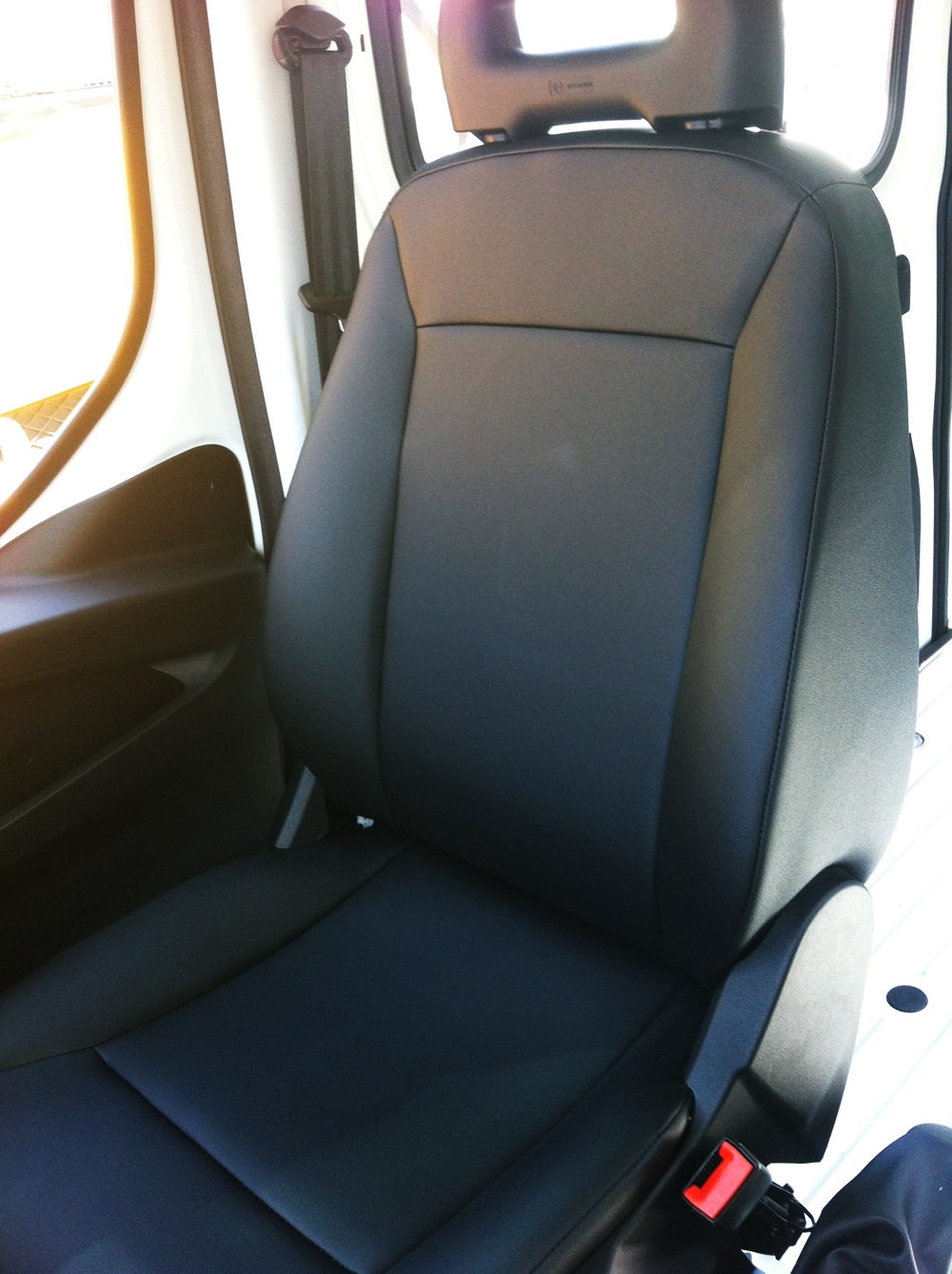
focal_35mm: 35
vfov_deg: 52.7
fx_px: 1287
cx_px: 476
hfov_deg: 40.6
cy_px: 637
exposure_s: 1/50
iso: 100
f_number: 2.8
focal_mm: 3.85
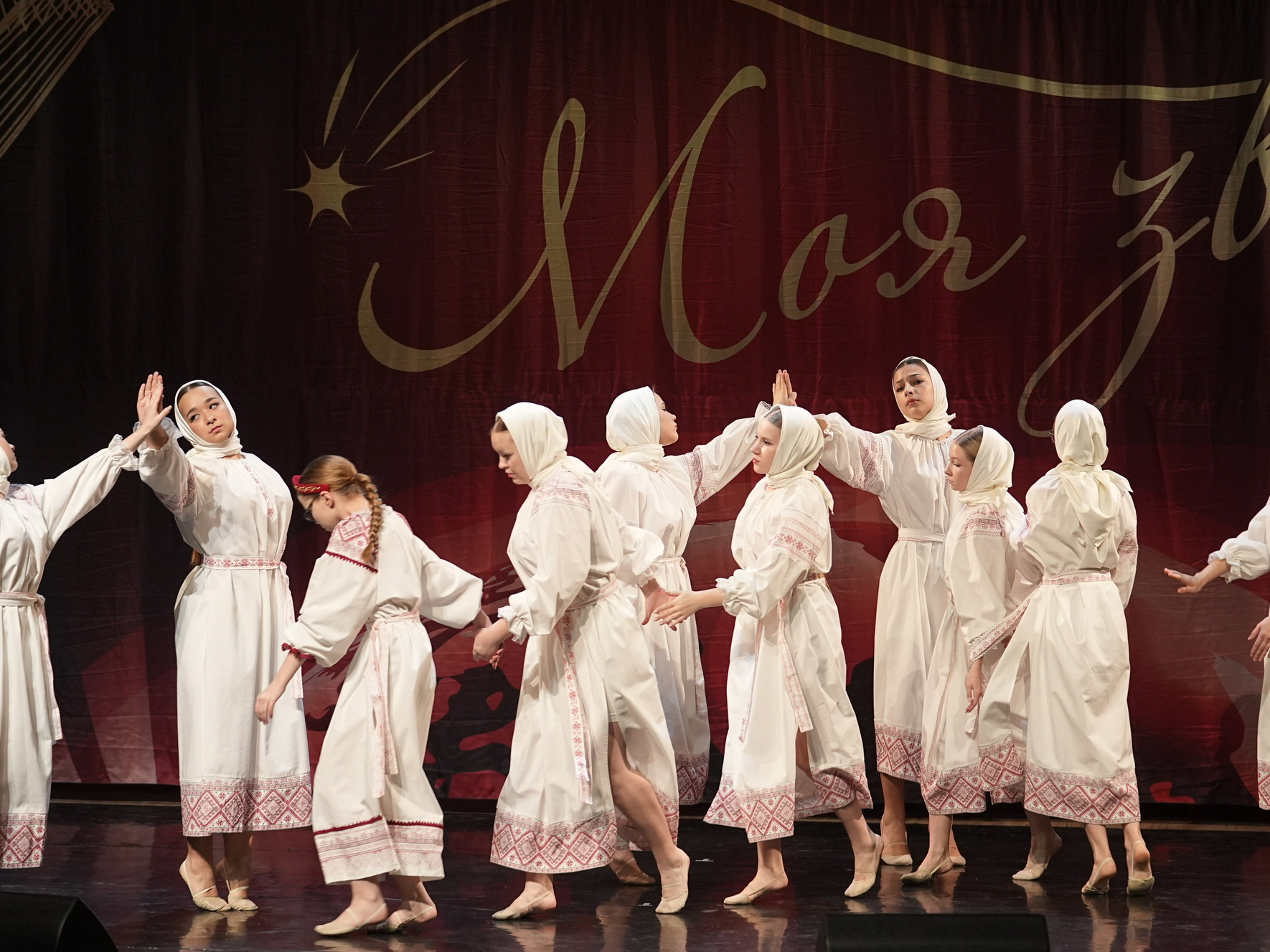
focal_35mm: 153
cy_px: 342
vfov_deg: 9.7
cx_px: 578
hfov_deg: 12.9
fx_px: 5613
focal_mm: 110
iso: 2000
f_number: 2.8
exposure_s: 1/400
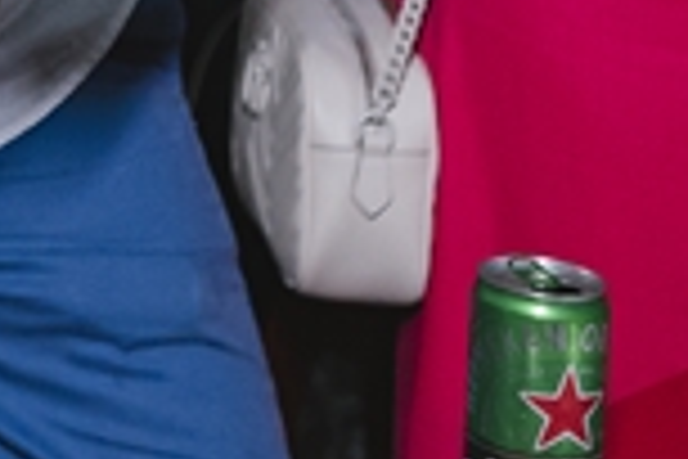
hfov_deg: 10.6
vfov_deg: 7.4
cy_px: -560
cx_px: -769
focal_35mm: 175
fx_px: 3344
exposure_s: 1/500
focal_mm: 24
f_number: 2.2
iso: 2500
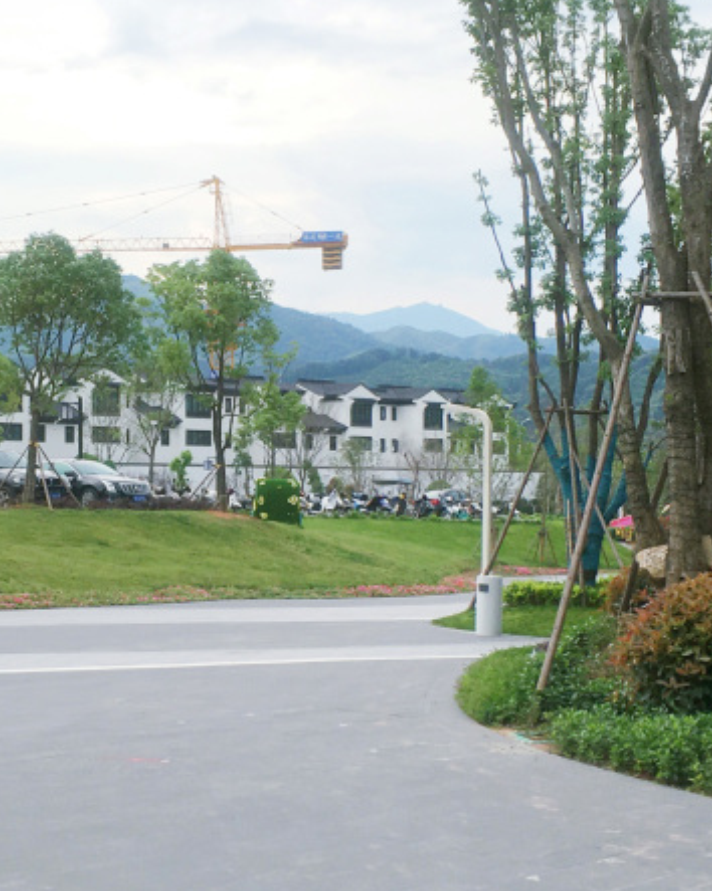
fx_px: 1819
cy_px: 495
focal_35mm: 69
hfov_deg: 22.0
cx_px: 185
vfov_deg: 27.5
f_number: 2.2
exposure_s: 1/370
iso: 25
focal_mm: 4.15
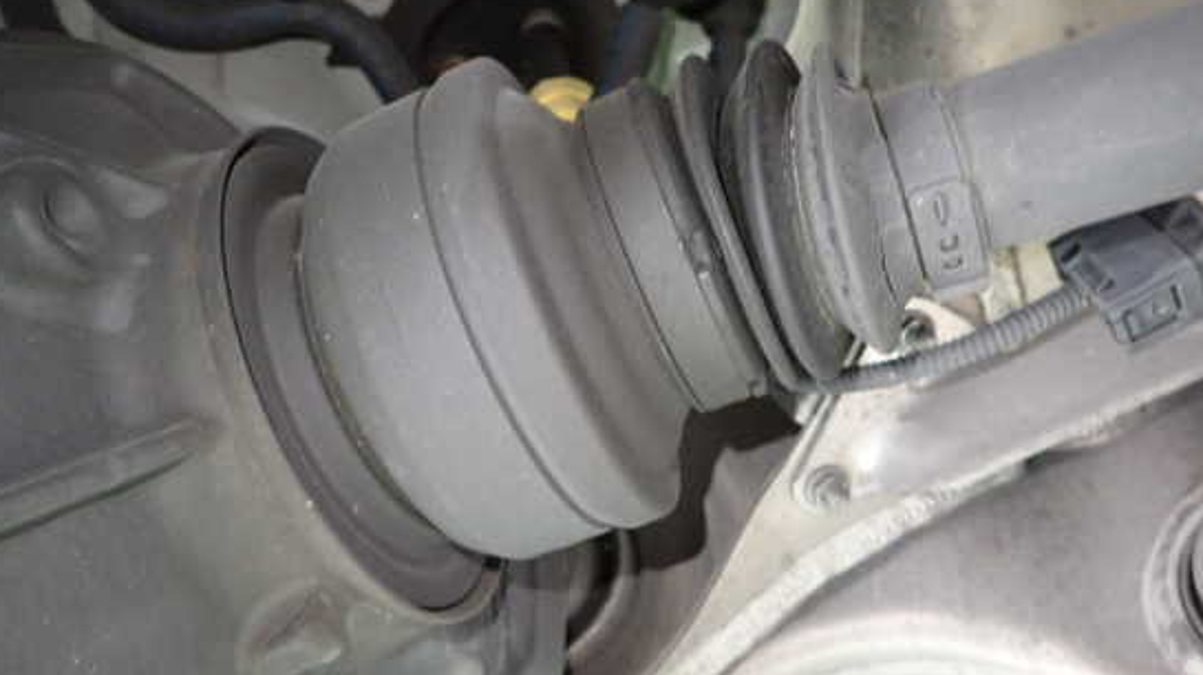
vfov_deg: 38.9
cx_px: 614
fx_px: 957
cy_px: 344
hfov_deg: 64.3
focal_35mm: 30
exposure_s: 1/30
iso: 320
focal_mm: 4.5
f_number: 2
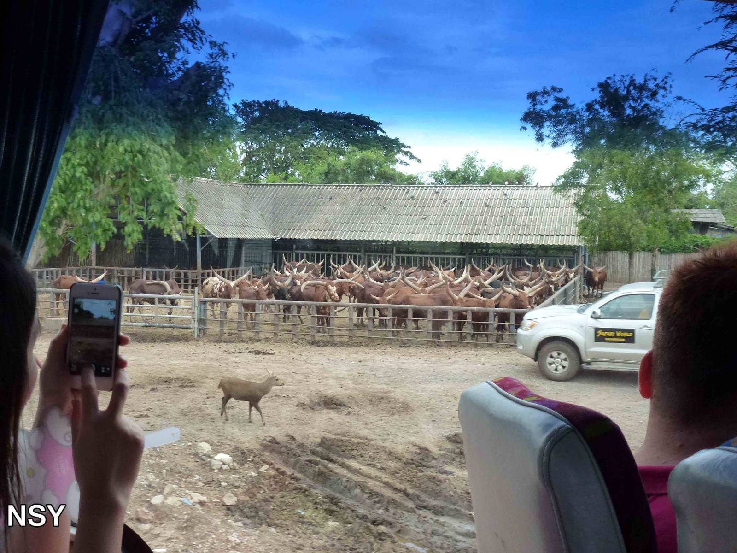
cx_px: 368
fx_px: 873
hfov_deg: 45.8
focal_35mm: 41
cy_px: 276
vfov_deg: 35.1
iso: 320
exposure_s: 1/320
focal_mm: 7.4
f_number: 3.9
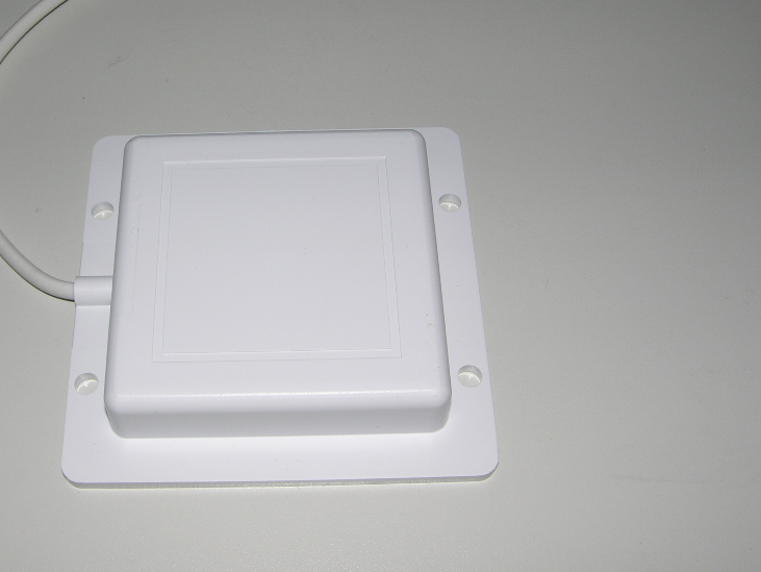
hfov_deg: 38.6
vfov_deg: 29.6
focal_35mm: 49
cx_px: 283
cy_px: 222
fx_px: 1078
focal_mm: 8.9
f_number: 4.5
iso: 50
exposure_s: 1/60.1
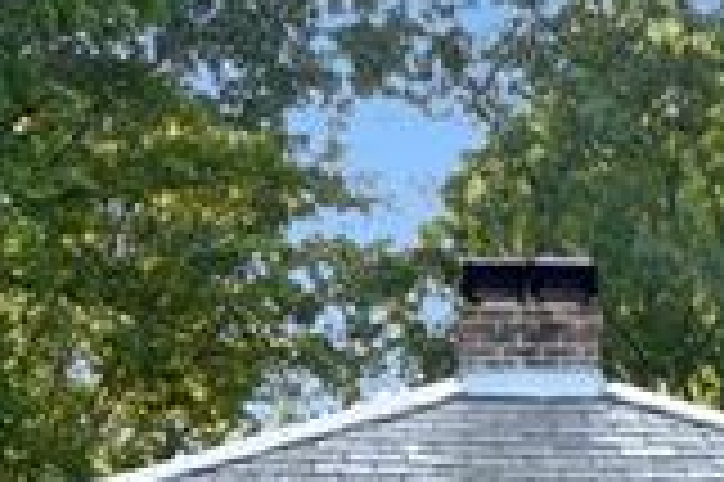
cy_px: 1187
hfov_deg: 13.5
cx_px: 791
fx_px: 2993
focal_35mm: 149
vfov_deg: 8.4
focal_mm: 20
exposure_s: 1/80
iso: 400
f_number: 8
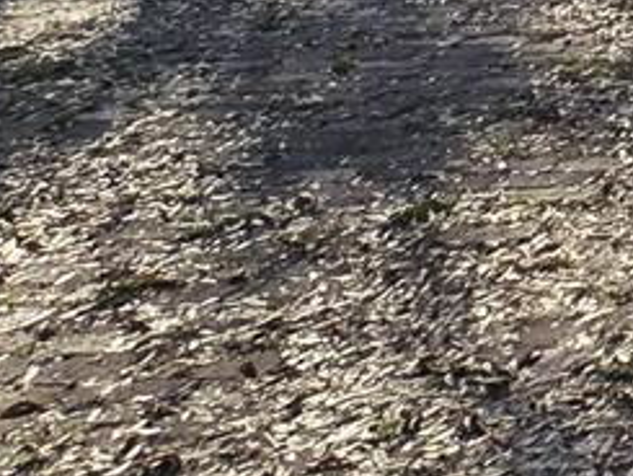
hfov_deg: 15.6
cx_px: 1418
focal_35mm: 85
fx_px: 1555
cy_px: -776
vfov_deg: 12.3
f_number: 2.2
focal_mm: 2.2
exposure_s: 1/1610
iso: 50
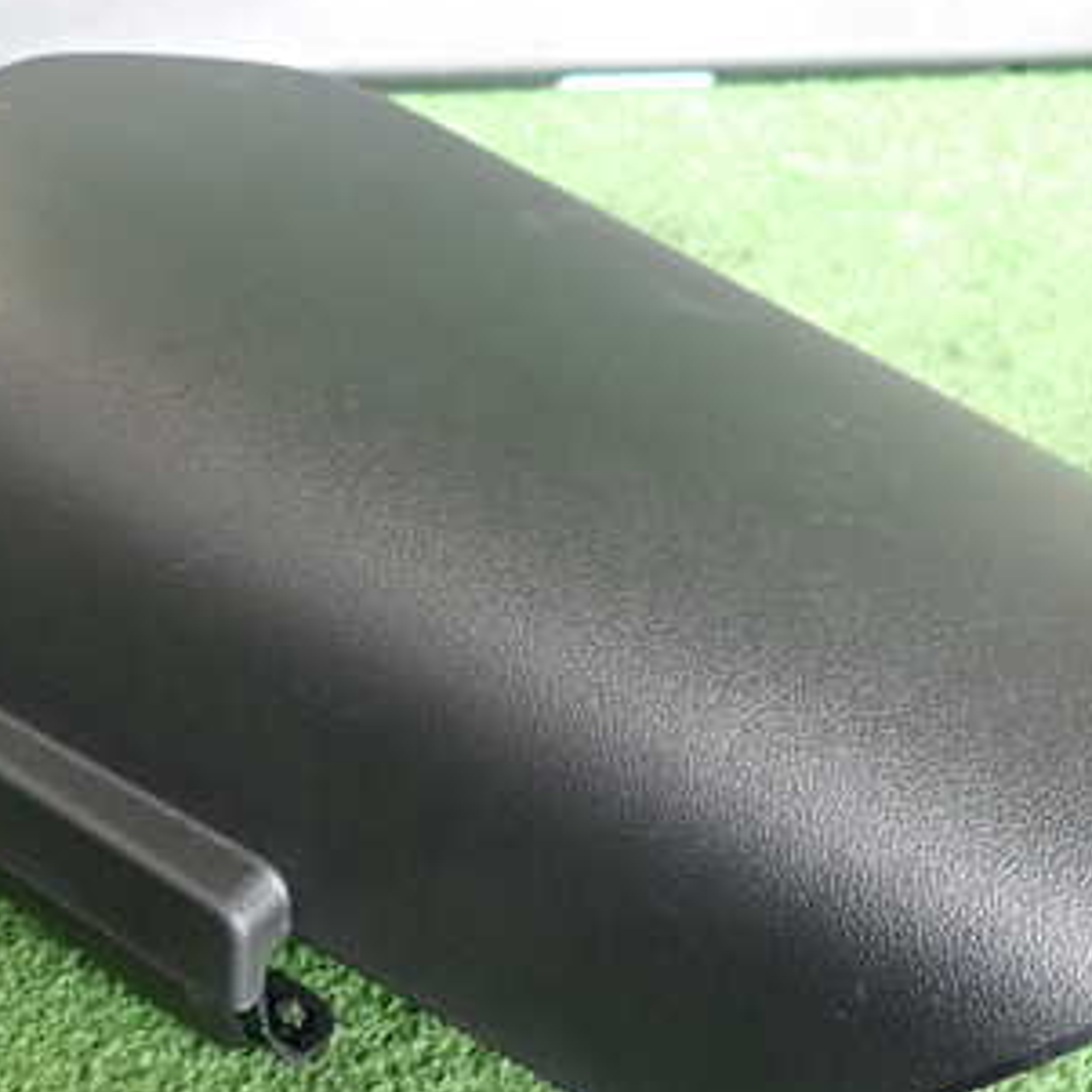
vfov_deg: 38.1
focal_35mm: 44
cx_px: 519
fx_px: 1570
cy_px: 678
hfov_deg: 38.3
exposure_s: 1/30
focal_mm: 4.5
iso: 250
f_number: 2
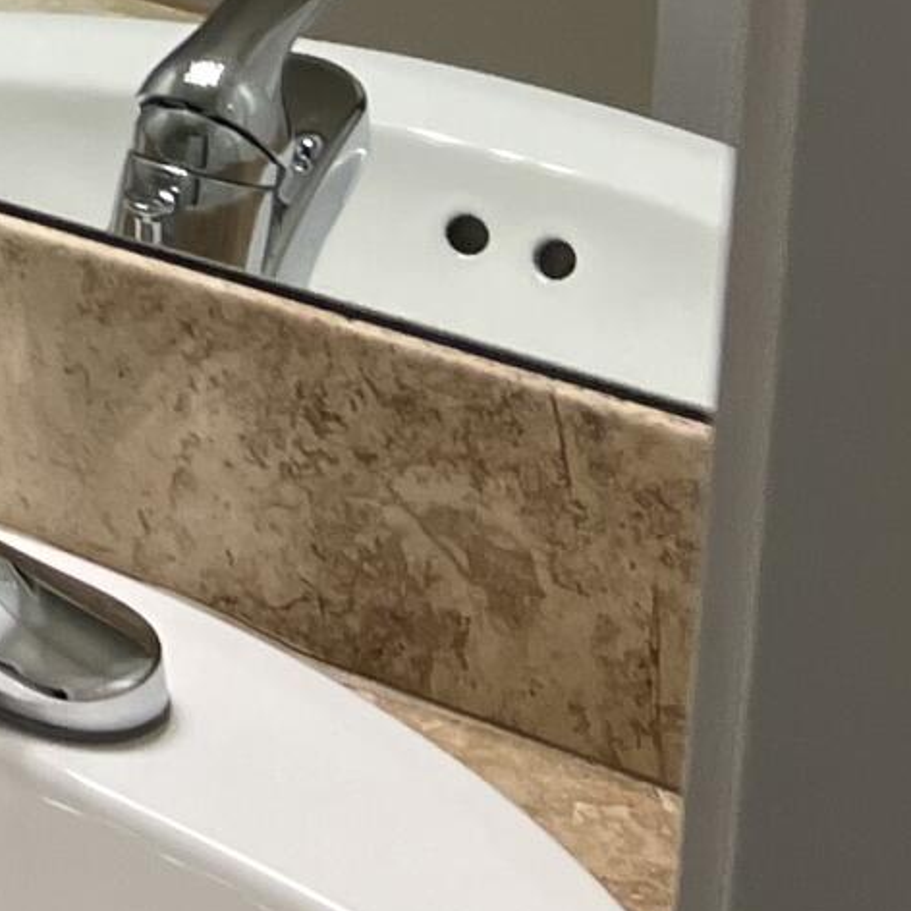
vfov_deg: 10.9
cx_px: -1654
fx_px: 4347
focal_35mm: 146
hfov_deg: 9.7
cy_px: -907
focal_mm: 5.7
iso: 100
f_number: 1.5
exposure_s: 1/120
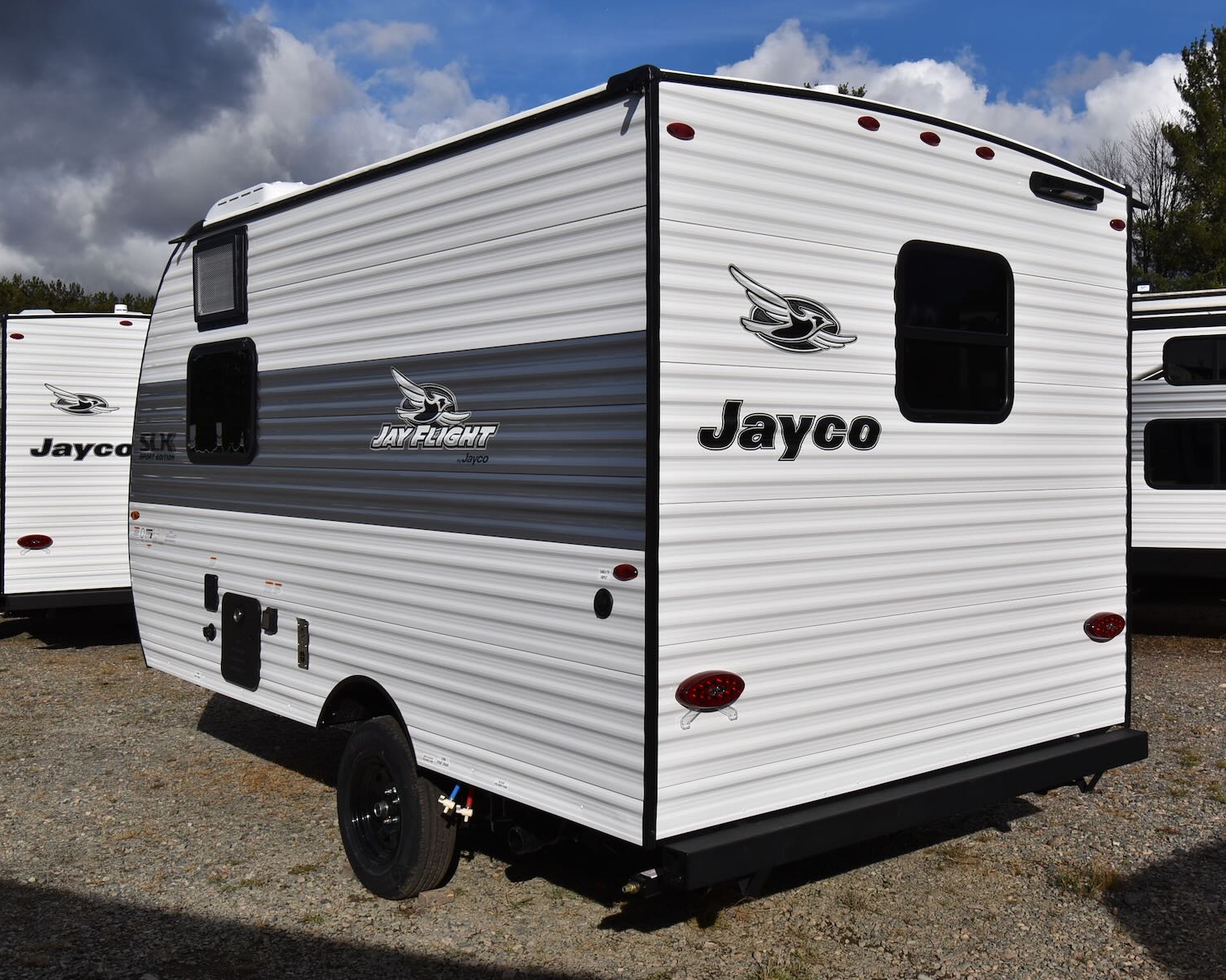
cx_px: 631
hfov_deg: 52.8
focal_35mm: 34
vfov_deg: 43.3
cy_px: 488
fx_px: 1233
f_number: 11
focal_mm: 20
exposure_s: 1/500
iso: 200
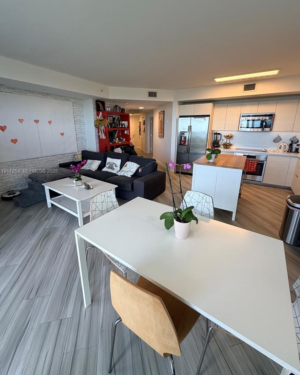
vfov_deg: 96.6
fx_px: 166
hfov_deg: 84.1
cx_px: 149
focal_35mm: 15
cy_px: 172
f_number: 2.2
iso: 160
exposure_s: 1/120
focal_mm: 2.22
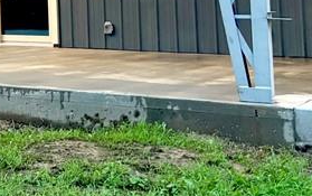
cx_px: -225
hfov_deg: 17.3
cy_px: -69
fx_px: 860
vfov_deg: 12.5
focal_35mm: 101
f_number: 1.6
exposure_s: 1/60
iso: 320
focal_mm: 5.96
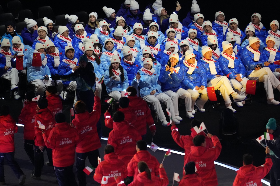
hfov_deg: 3.4
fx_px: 4666
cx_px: 140
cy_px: 93
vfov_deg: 2.3
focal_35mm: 600
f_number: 2.8
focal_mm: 400
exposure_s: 1/500
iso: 5000
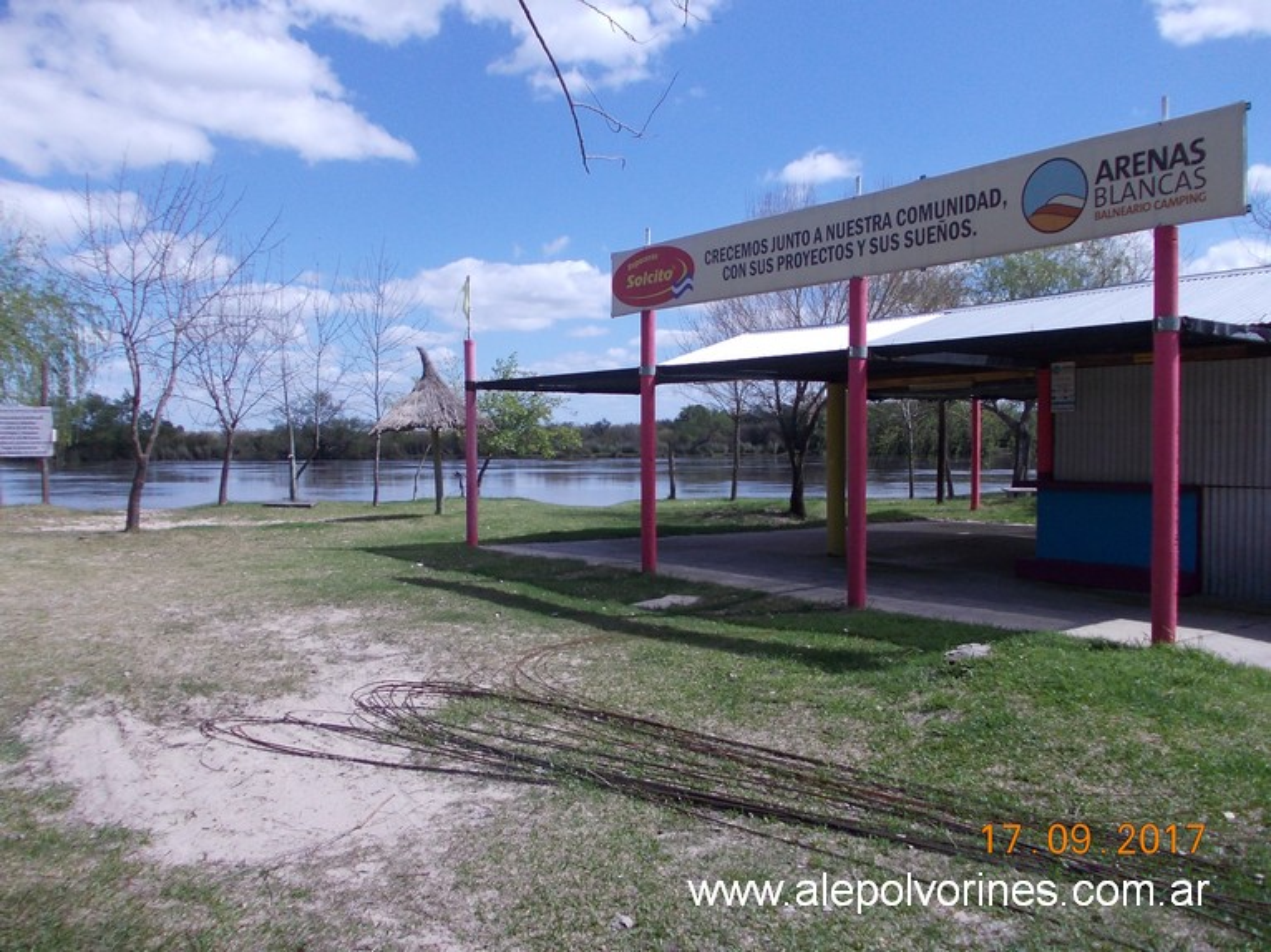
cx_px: 636
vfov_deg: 49.7
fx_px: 1028
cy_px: 476
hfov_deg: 63.5
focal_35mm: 28
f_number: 5.4
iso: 80
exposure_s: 1/400
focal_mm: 4
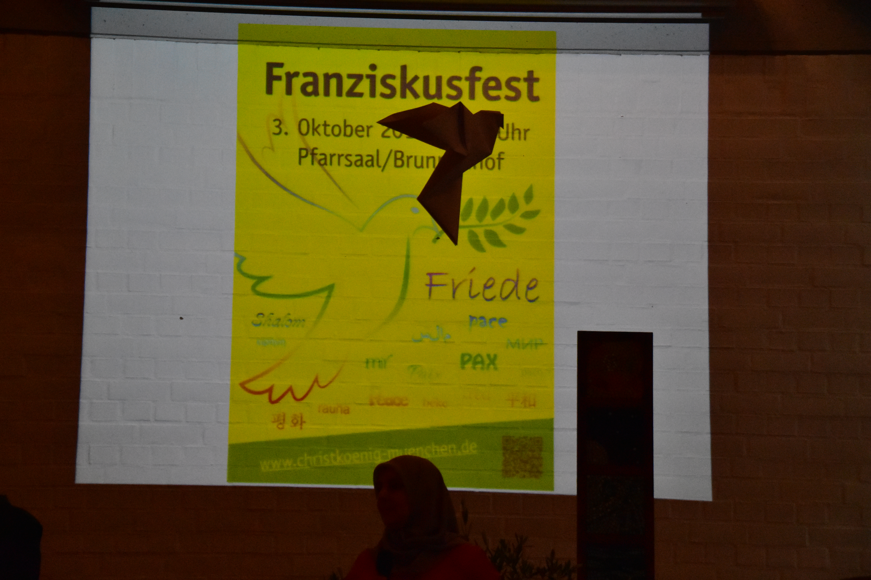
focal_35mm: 135
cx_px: 436
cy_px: 290
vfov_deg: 10.2
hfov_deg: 15.2
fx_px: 3266
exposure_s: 1/800
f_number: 9
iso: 6400
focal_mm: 90
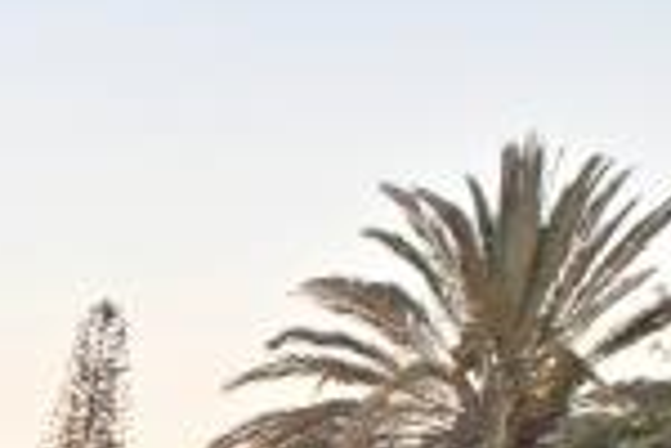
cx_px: -752
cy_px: 1053
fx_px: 2292
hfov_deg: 13.7
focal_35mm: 123
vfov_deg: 9.9
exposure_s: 1/320
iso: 640
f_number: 3.5
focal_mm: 12
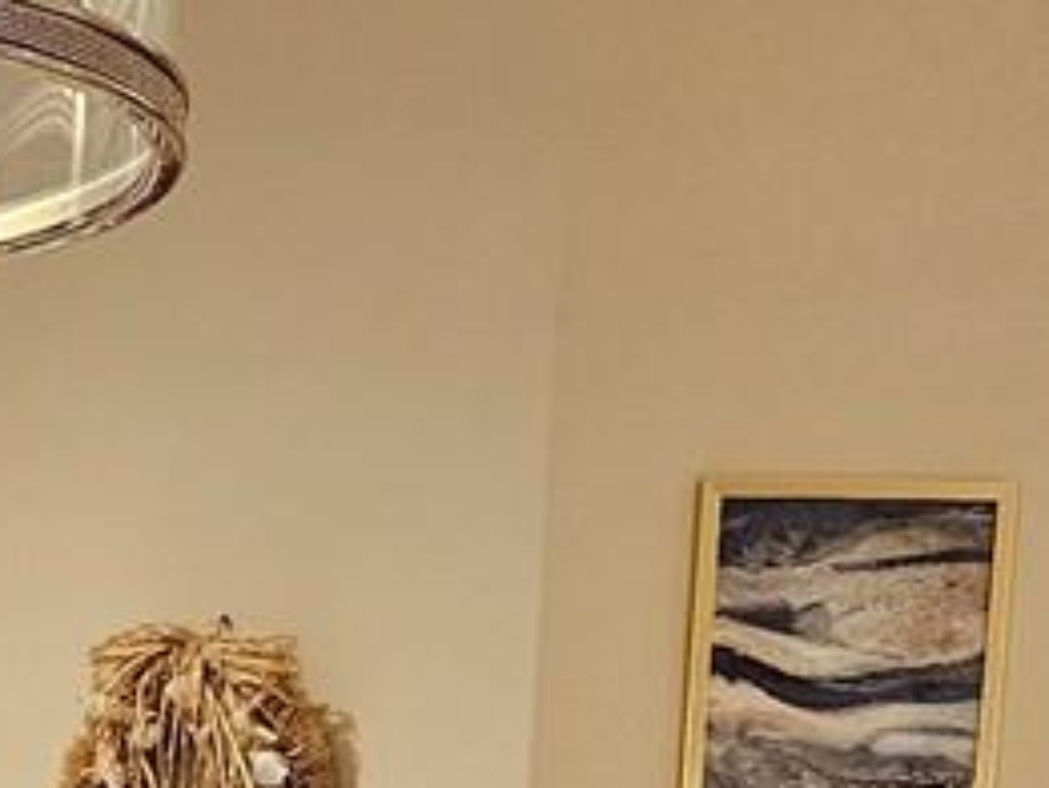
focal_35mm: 141
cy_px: 1737
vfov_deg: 9.6
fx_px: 4275
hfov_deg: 13.3
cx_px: -442
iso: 400
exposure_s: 1/120
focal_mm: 5.4
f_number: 1.8
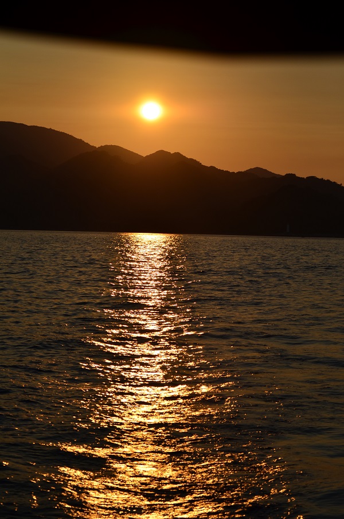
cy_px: 260
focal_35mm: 105
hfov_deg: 13.0
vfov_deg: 19.5
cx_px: 172
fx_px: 1511
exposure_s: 1/8000
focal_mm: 70
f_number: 4.5
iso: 180
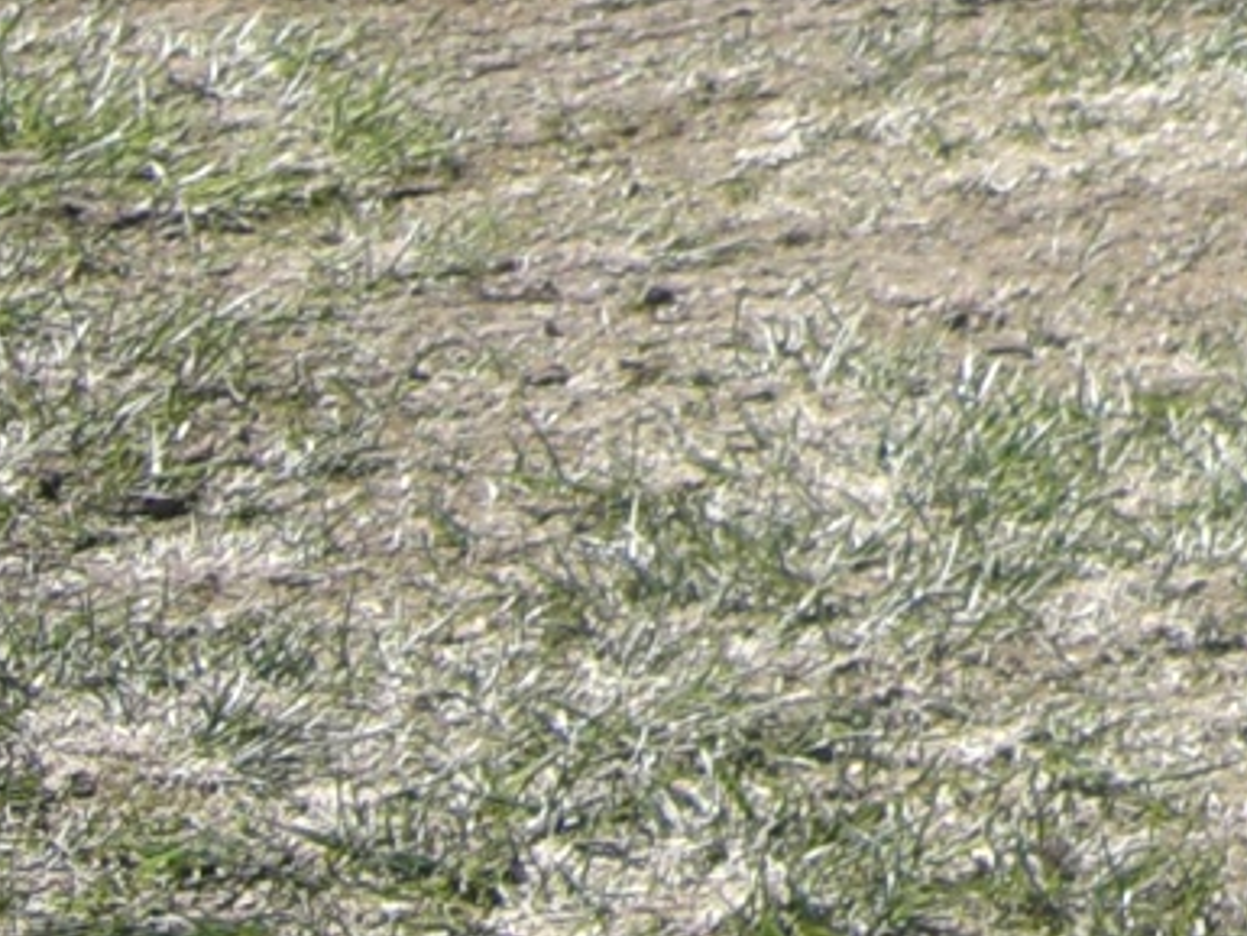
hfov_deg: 11.6
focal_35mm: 158
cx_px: 2177
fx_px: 5694
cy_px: -975
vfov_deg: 8.8
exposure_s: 1/400
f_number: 4.3
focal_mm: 6.2
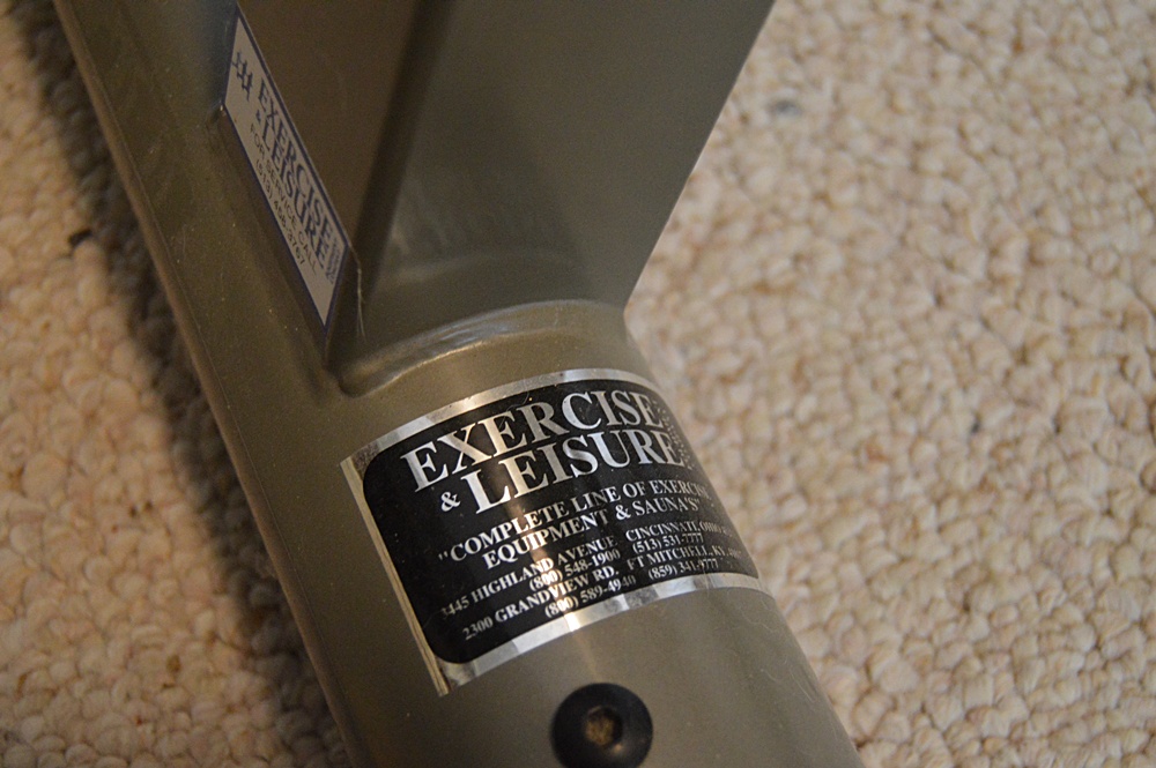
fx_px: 1684
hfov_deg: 37.9
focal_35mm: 52
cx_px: 578
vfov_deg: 25.7
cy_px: 384
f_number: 4.5
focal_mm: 35
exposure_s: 1/60
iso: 3200
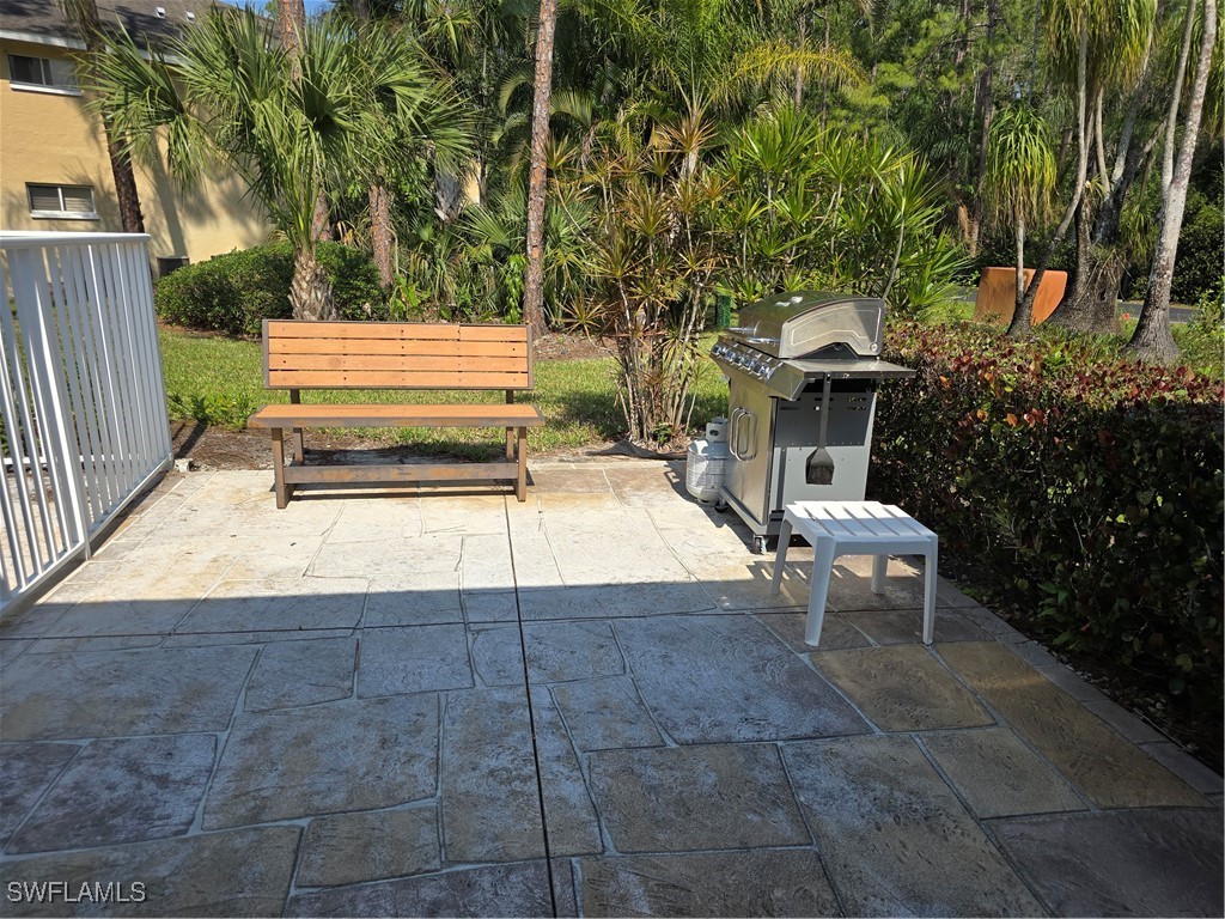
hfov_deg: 73.9
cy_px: 460
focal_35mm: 23
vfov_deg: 58.9
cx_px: 612
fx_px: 814
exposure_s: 1/775
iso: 12
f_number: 1.7
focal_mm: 6.3
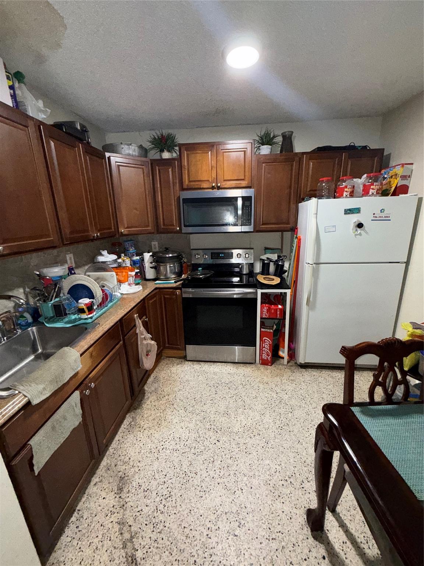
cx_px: 212
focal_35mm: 14
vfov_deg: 102.1
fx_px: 229
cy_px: 283
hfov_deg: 85.7
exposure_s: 1/60
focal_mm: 2.22
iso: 160
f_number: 2.2
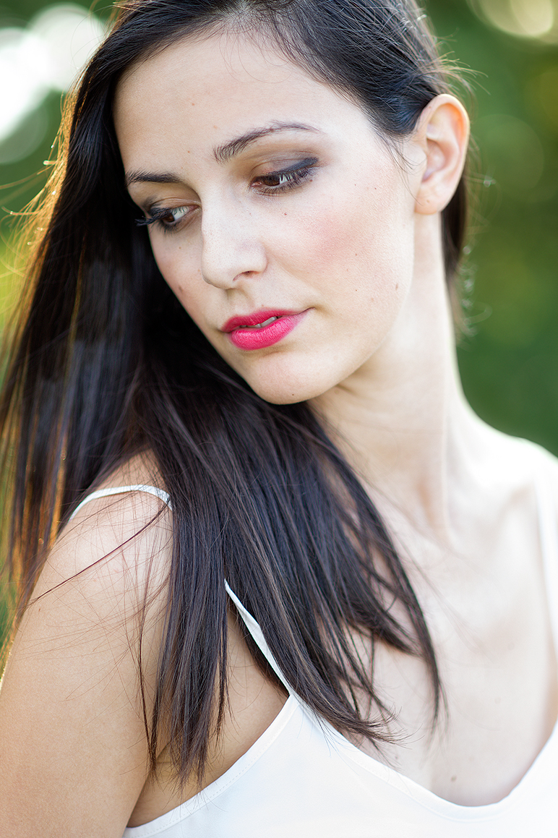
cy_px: 382
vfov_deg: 17.6
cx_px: 269
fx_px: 2698
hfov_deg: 11.8
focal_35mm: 116
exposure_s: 1/250
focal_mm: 105
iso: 100
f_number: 2
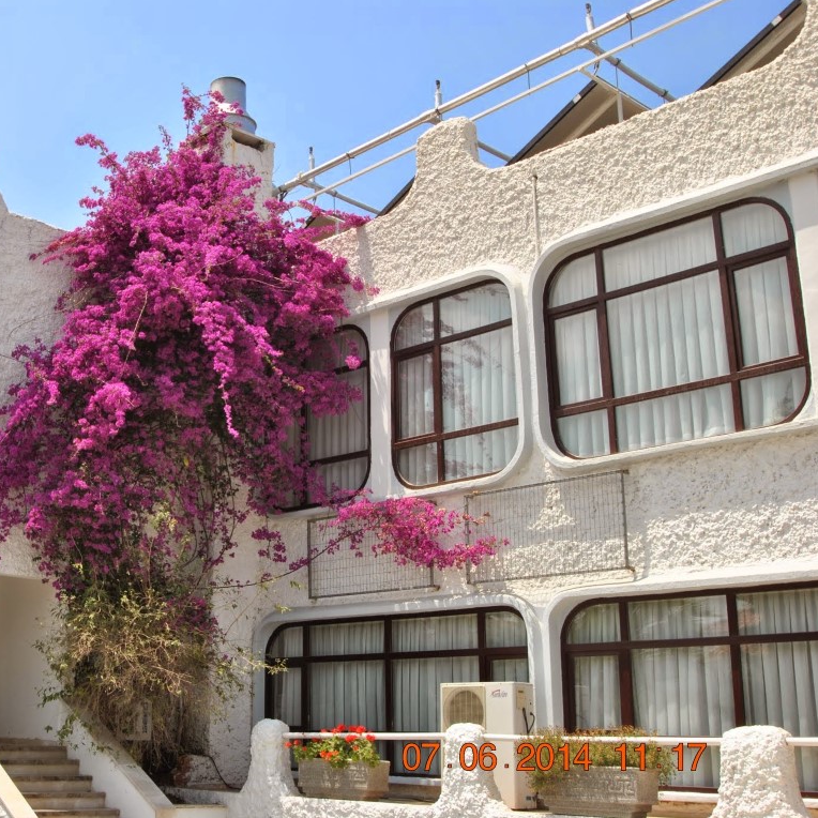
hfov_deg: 36.0
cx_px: 209
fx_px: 1230
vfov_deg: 36.8
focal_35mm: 46
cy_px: 408
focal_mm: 24
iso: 100
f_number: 8
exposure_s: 1/200
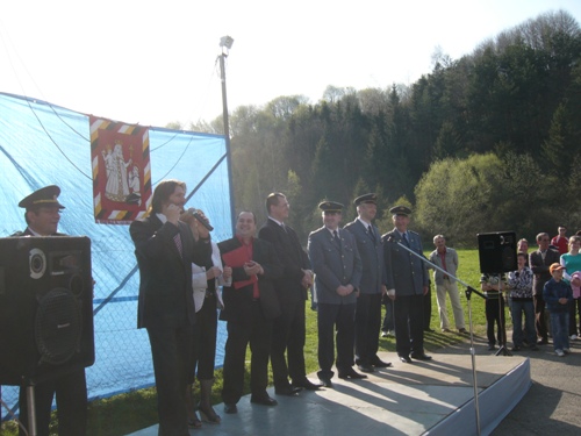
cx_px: 290
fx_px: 587
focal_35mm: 35
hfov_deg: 52.6
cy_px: 218
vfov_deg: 40.7
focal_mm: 5.8
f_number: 2.8
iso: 80
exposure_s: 1/640
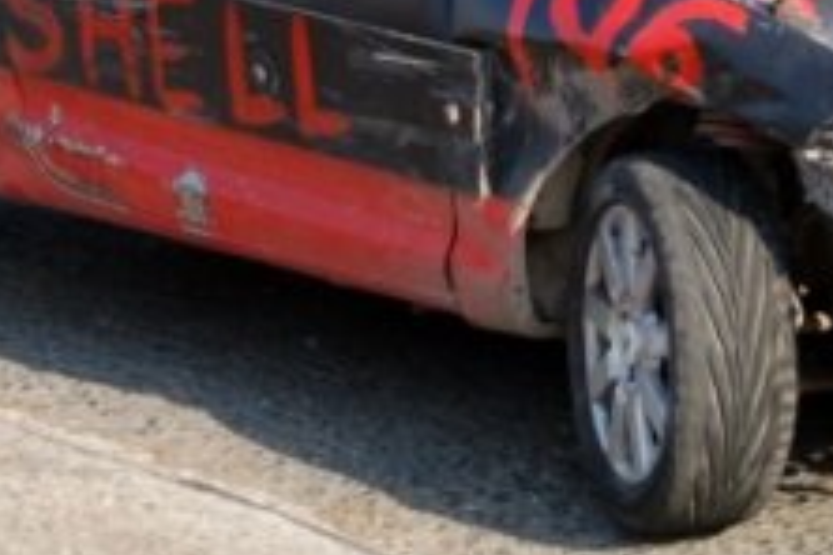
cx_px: 653
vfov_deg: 5.8
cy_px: -135
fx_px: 5494
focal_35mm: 237
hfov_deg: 8.7
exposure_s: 1/800
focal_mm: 55
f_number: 5.3
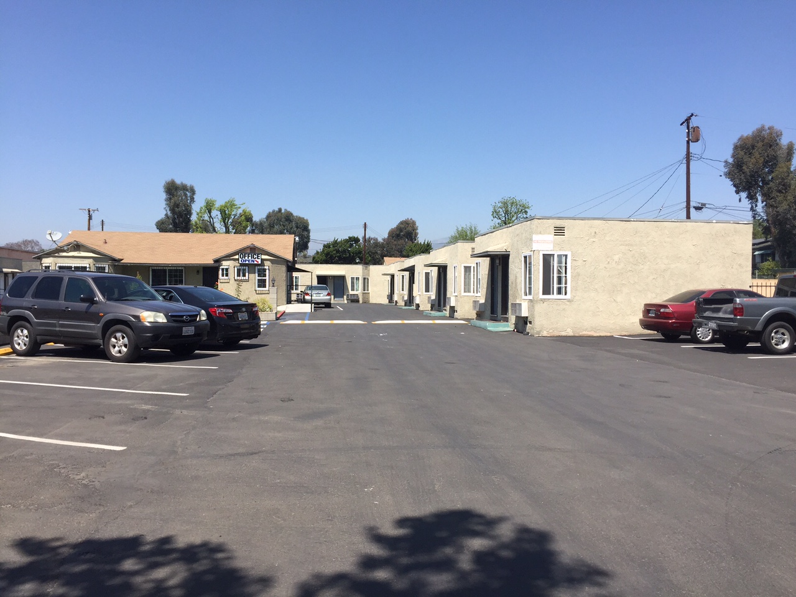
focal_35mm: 29
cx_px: 398
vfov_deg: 48.2
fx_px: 667
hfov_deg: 61.7
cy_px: 298
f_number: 2.2
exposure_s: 1/1799
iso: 32
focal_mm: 4.15
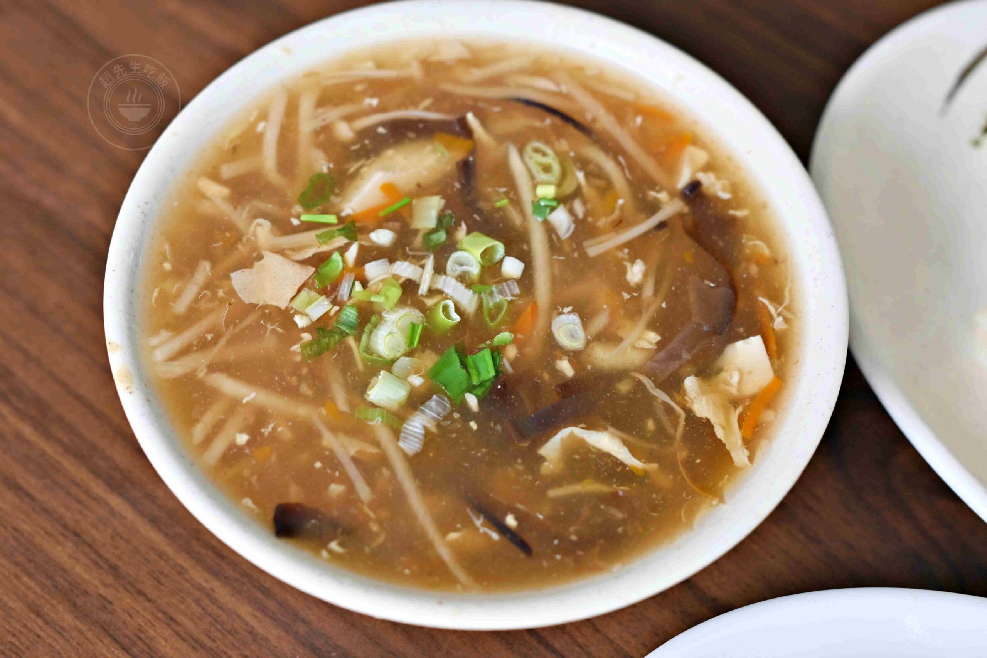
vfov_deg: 18.2
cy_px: 329
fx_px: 2056
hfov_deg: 27.0
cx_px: 494
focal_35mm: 75
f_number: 3.2
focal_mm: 50
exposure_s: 1/200
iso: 250
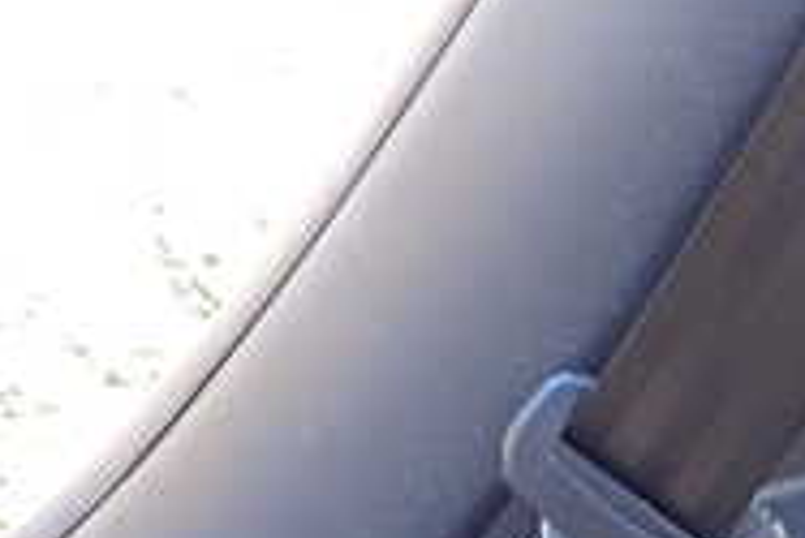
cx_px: 1283
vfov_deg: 13.5
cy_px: 17
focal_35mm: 100
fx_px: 2238
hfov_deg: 17.8
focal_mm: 5.4
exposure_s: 1/50
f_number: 2.3
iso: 200
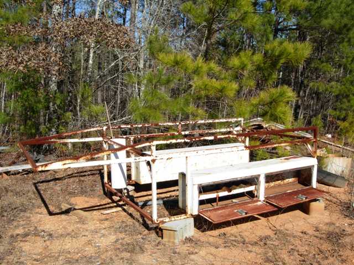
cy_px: 132
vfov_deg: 39.7
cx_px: 177
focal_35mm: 36
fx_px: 368
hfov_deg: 51.4
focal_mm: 7.5
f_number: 7.6
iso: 50
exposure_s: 1/197
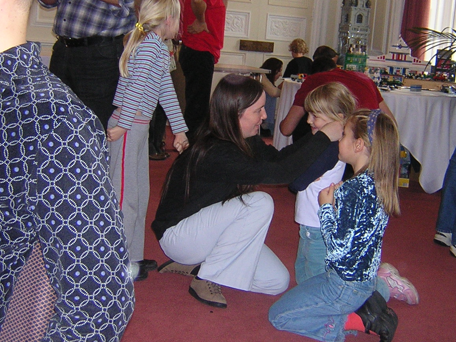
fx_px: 659
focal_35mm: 50
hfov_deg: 38.1
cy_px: 112
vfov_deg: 28.9
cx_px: 259
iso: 308
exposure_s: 1/60.1
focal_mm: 4.7
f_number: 2.6
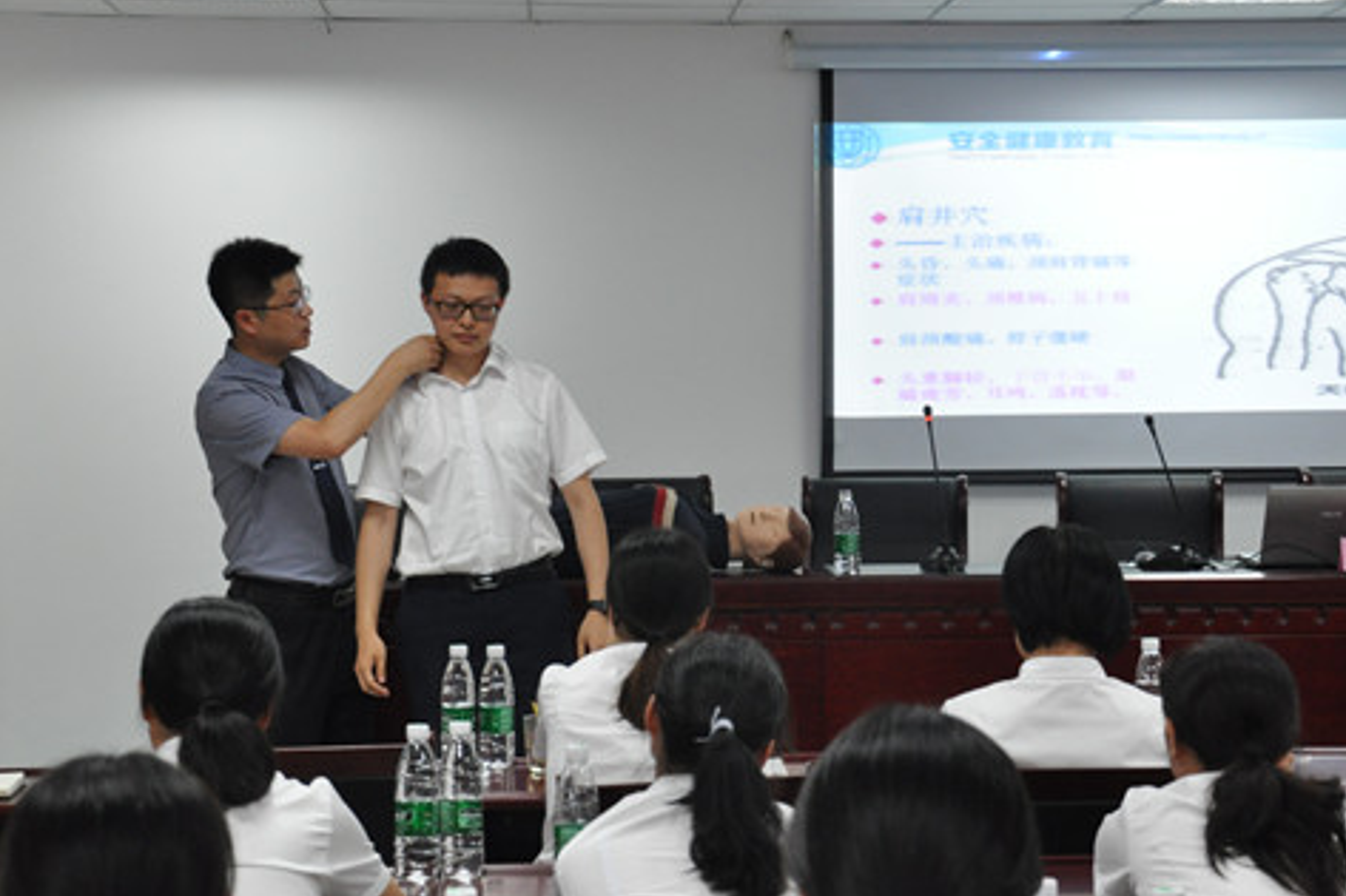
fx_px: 3464
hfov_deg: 22.0
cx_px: 802
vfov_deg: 14.7
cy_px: 465
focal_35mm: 93
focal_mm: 45
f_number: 7.1
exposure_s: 1/50
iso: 1000
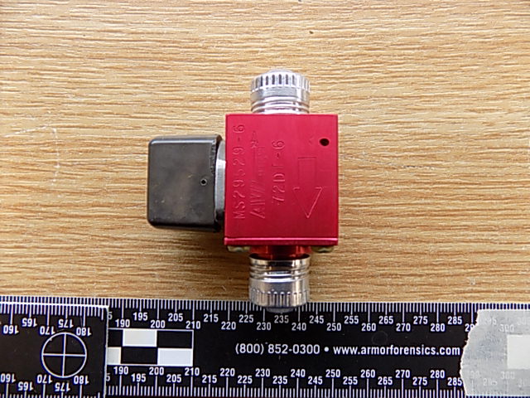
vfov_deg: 58.9
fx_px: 352
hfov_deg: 73.9
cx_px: 265
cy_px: 199
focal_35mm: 23
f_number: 3.1
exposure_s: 1/30
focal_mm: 4
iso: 140
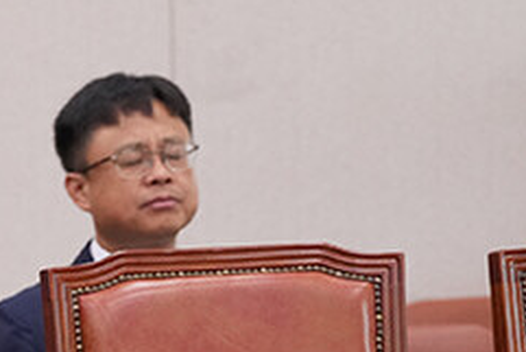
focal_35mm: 606
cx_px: -476
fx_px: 8859
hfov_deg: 3.4
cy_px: 606
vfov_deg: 2.3
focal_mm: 152
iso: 2500
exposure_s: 1/250
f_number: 4
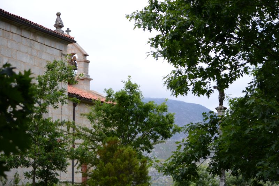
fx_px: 674
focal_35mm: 87
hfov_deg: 23.4
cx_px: 140
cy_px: 93
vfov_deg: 15.7
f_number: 4.5
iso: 100
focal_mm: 58
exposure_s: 1/400
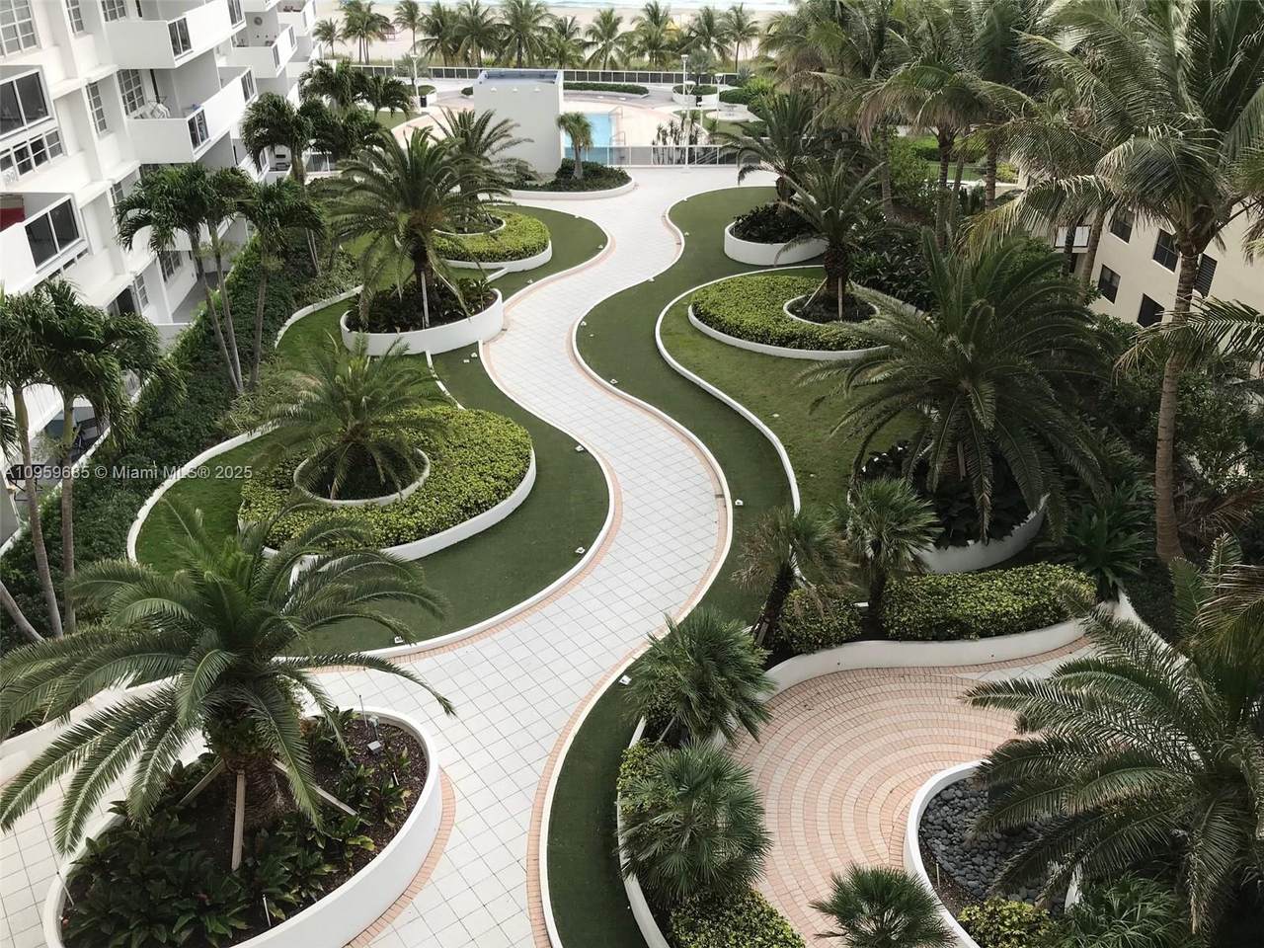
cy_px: 474
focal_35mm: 28
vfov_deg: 49.7
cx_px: 632
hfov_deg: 63.4
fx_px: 1022
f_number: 1.8
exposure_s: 1/319
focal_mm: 3.99
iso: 20
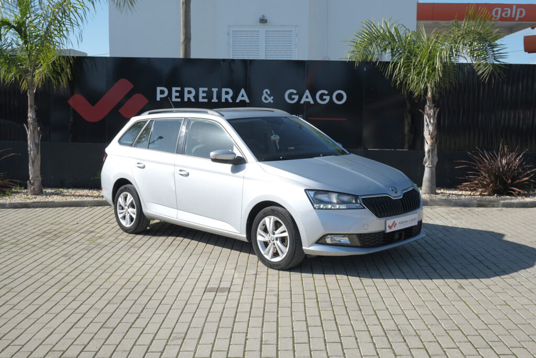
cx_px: 268
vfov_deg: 33.4
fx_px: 596
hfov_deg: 48.5
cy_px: 179
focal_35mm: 40
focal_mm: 26.4
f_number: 9
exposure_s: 1/250
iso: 160
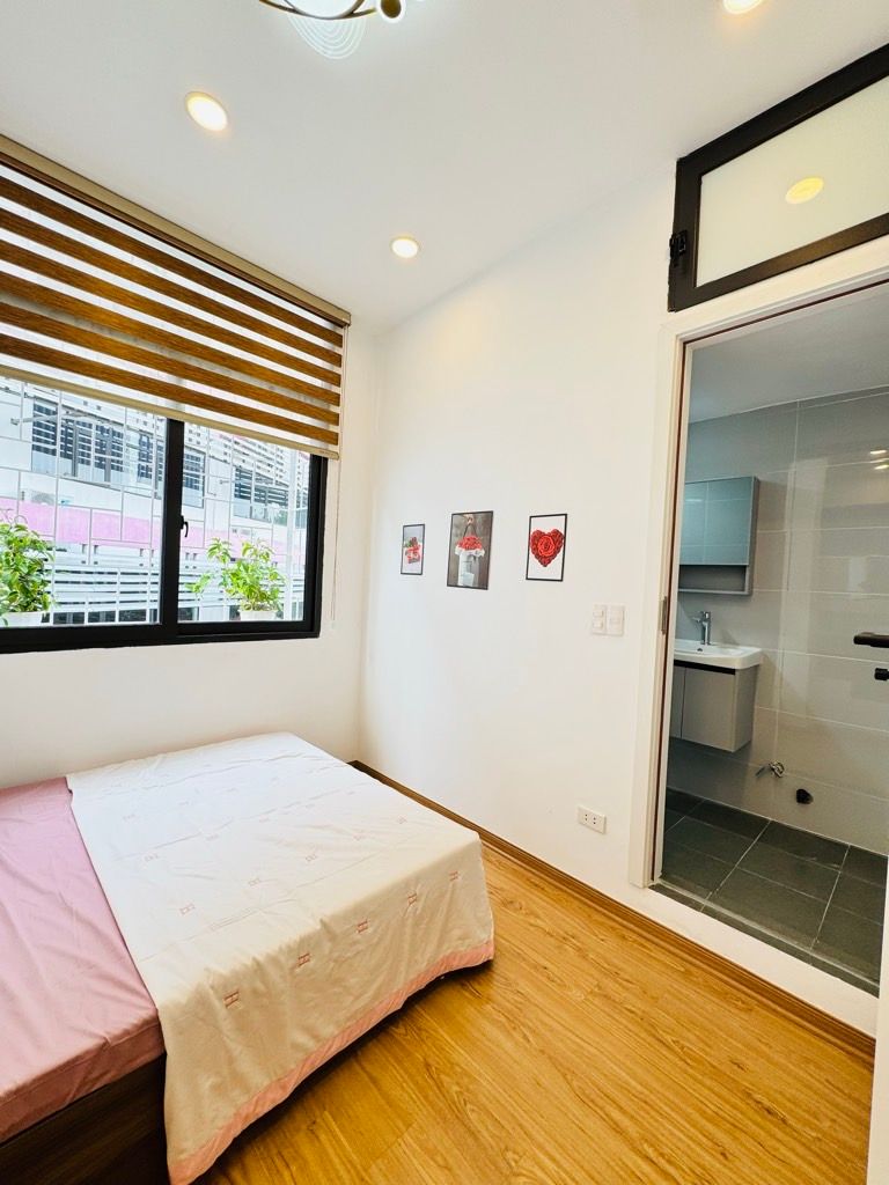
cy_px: 592
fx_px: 479
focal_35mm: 14
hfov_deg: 85.7
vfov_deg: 102.1
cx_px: 444
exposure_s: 1/109
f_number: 2.2
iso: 40
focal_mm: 2.22
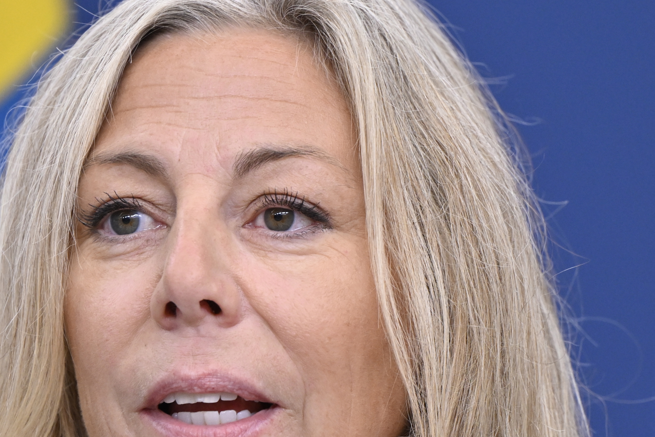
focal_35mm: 452
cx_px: 97
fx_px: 8223
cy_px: 465
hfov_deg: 4.6
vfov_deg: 3.0
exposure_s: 1/250
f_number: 4
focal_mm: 170
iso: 1250
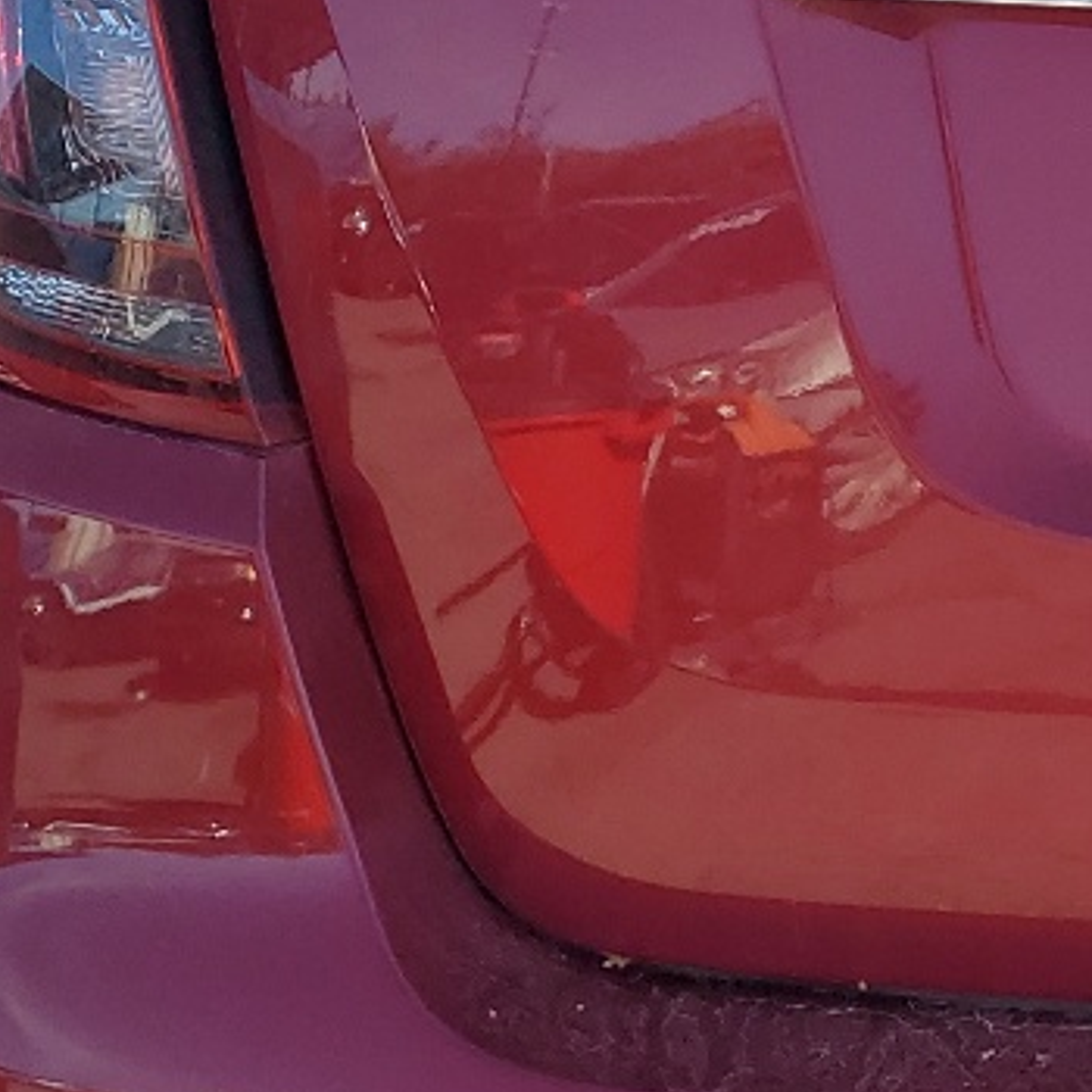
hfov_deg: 15.3
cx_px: 1644
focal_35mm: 105
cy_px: 240
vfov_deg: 16.5
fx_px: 3747
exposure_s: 1/1429
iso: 50
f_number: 1.5
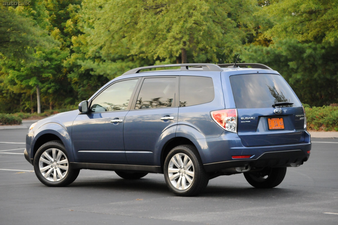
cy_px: 112
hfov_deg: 16.1
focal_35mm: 128
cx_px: 169
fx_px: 1196
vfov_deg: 10.7
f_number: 5.6
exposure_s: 1/400
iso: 2000
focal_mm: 85
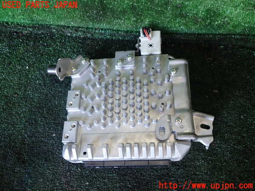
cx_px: 128
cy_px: 96
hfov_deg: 60.0
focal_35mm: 30
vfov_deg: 46.8
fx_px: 221
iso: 200
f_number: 2.3
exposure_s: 1/40
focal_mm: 5.4
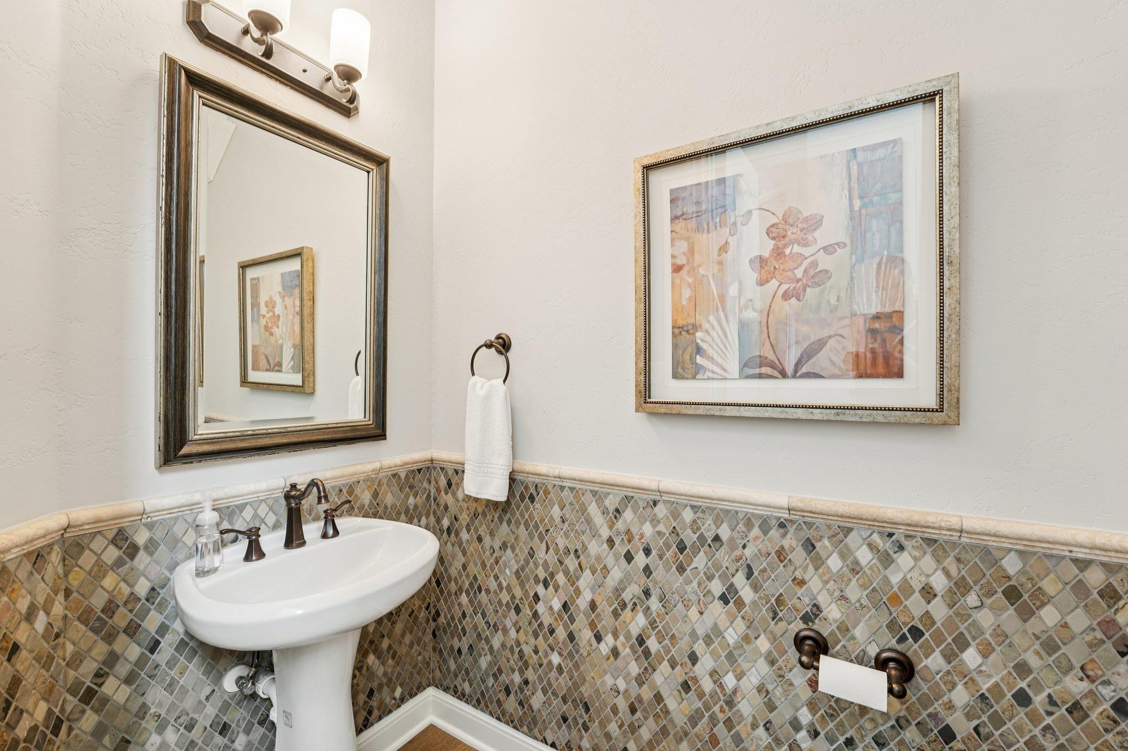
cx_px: 564
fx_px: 439
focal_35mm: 14
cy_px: 376
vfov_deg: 81.2
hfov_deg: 104.3
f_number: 8
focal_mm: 14
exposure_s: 1/20
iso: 800
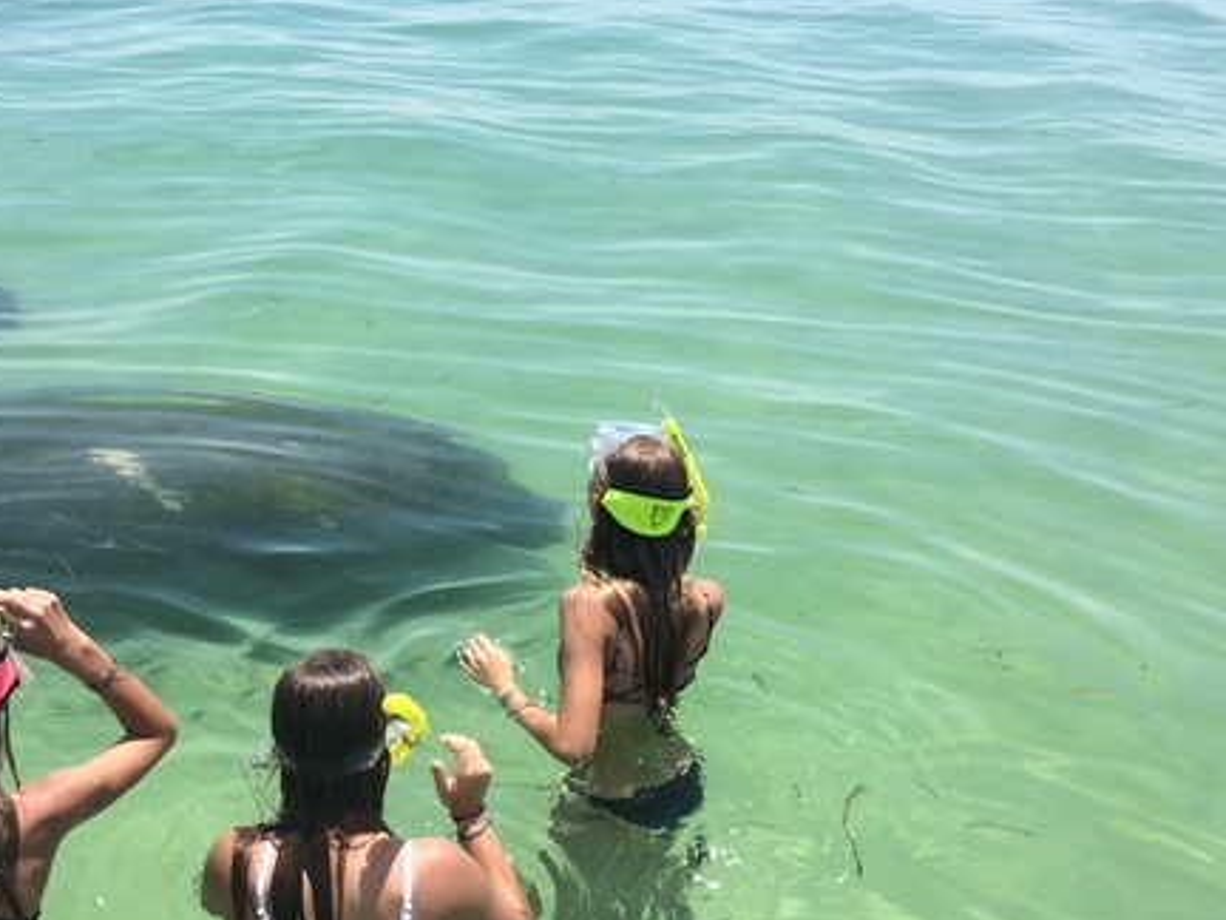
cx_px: 389
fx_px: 1523
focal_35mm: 43
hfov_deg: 43.1
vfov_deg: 33.5
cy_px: 525
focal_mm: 4.15
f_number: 2.2
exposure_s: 1/2564
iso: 32
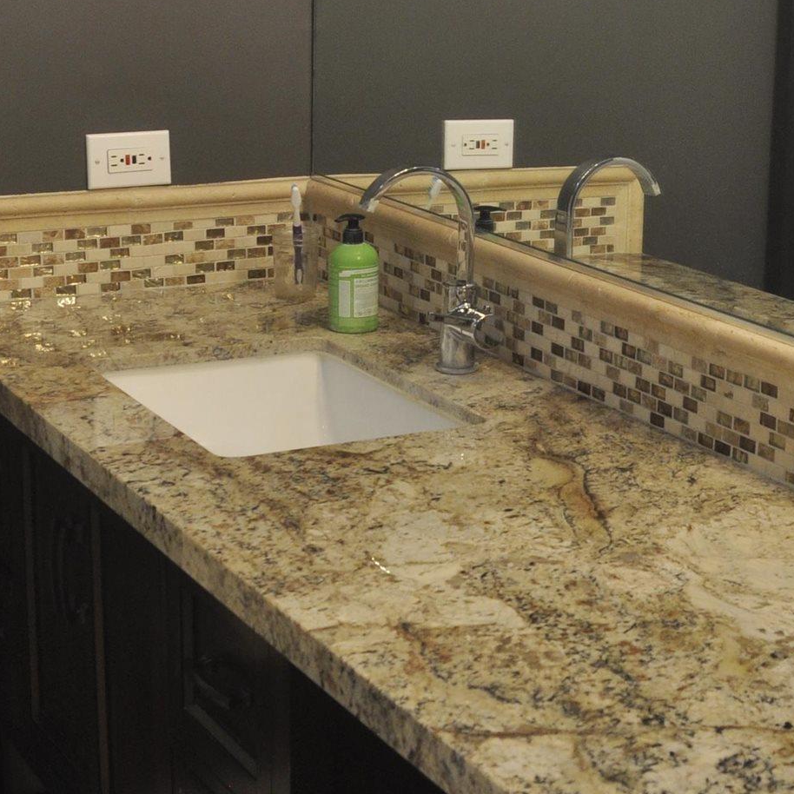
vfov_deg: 12.7
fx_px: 3555
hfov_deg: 12.6
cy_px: 276
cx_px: 734
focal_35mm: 137
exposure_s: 1/60
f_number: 4
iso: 400
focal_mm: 32
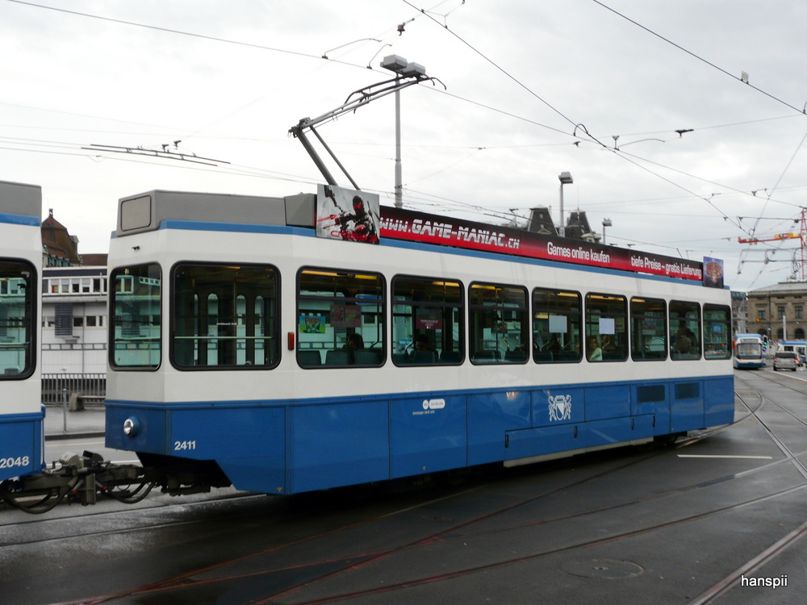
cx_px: 404
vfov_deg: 38.7
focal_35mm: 37
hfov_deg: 50.1
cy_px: 302
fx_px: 863
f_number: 4
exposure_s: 1/160
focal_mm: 6.1
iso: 100
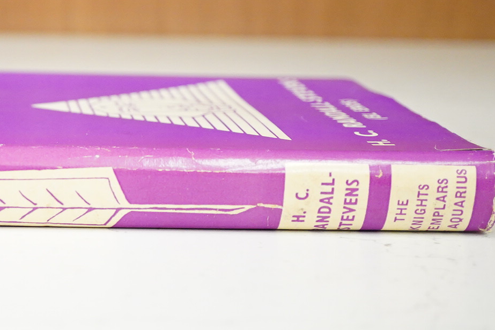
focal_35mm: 96
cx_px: 8
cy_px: 164
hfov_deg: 20.6
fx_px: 1320
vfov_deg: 14.2
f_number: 5
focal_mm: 30
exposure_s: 1/320
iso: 3200
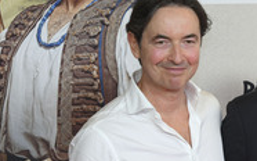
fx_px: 1295
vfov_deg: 7.1
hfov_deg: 11.1
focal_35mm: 185
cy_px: 164
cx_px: 299
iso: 800
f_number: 5.6
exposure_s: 1/160
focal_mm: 75
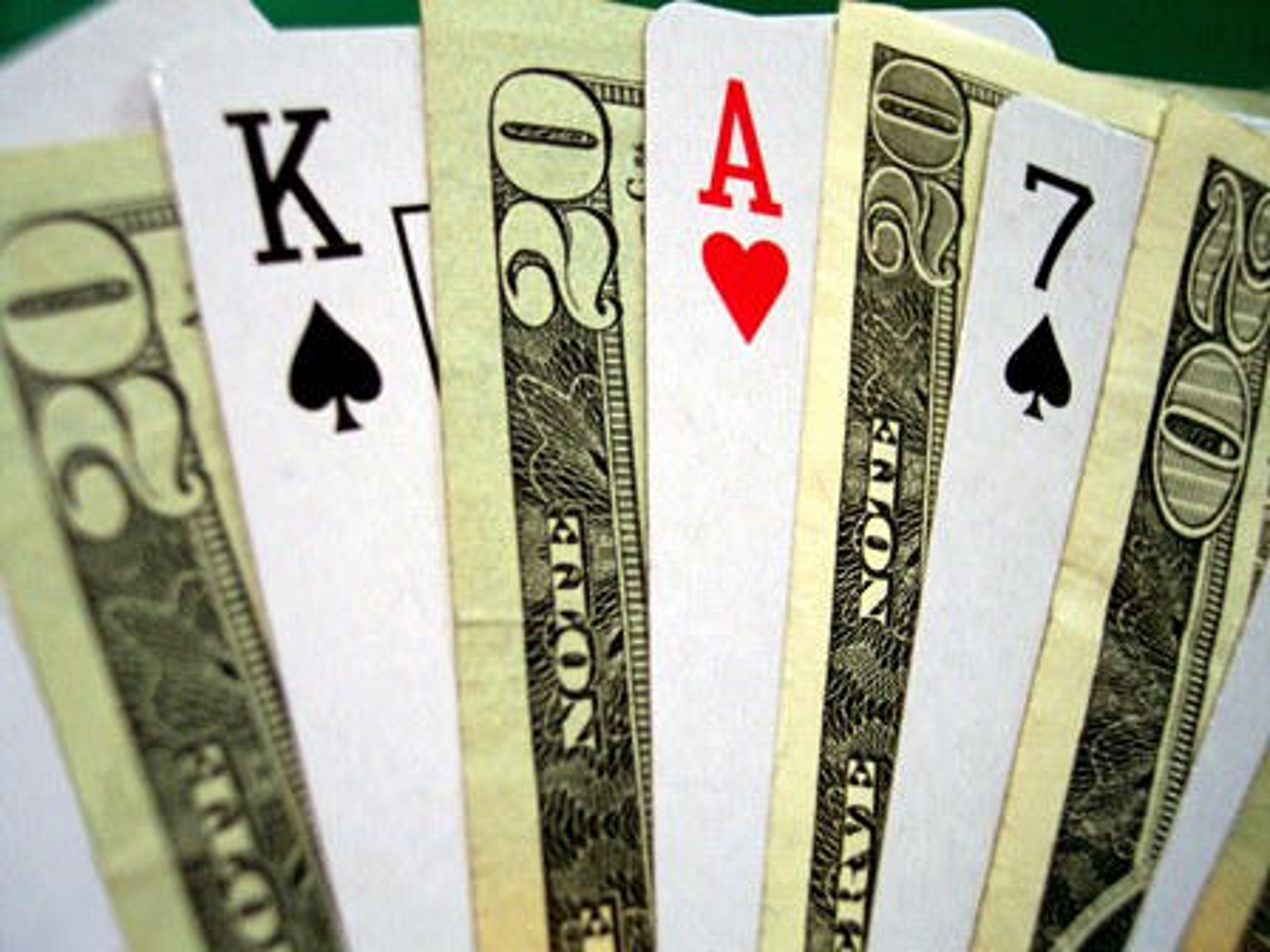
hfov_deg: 49.0
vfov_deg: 37.7
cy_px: 476
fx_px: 1394
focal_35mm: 38
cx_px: 635
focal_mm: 8
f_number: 2.8
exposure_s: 1/60
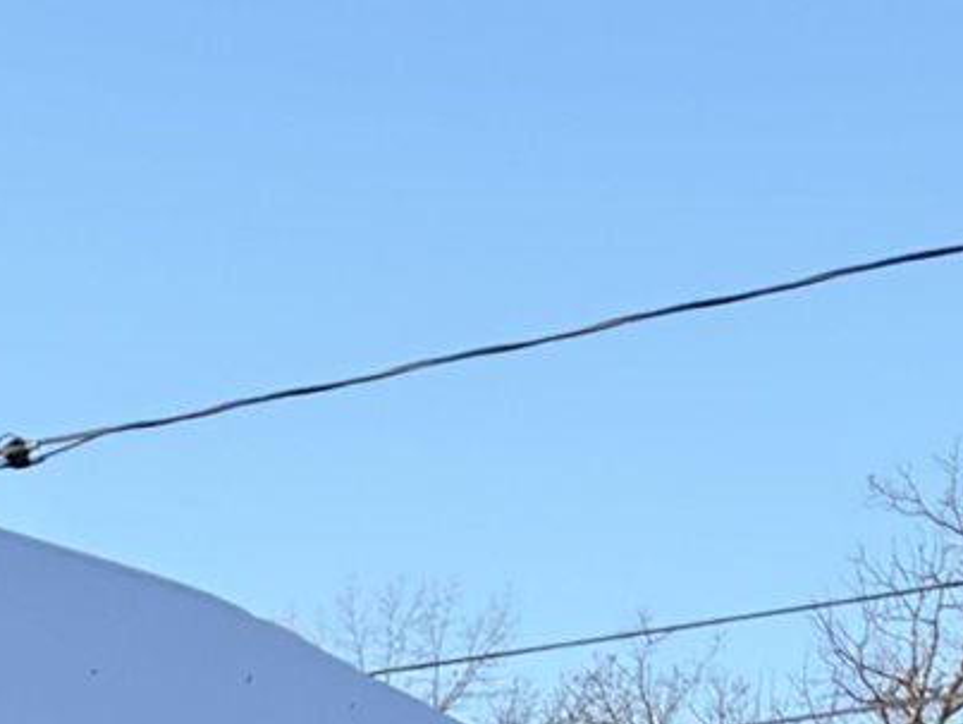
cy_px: 1794
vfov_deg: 7.0
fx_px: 5513
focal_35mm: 198
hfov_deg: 8.5
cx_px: -1866
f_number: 1.6
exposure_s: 1/1217
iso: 50
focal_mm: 5.96
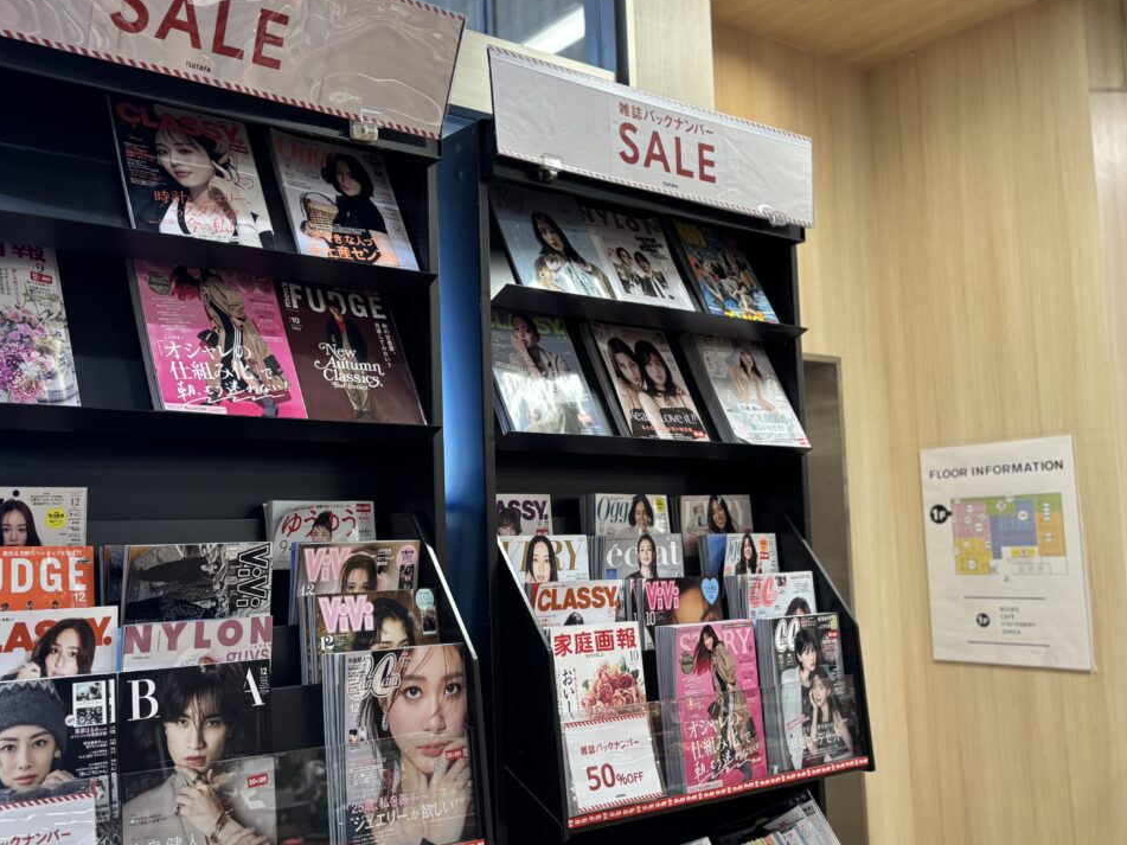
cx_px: 434
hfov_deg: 52.2
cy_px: 456
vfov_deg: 40.7
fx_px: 1139
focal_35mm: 35
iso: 100
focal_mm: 5.96
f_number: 1.6
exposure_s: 1/120
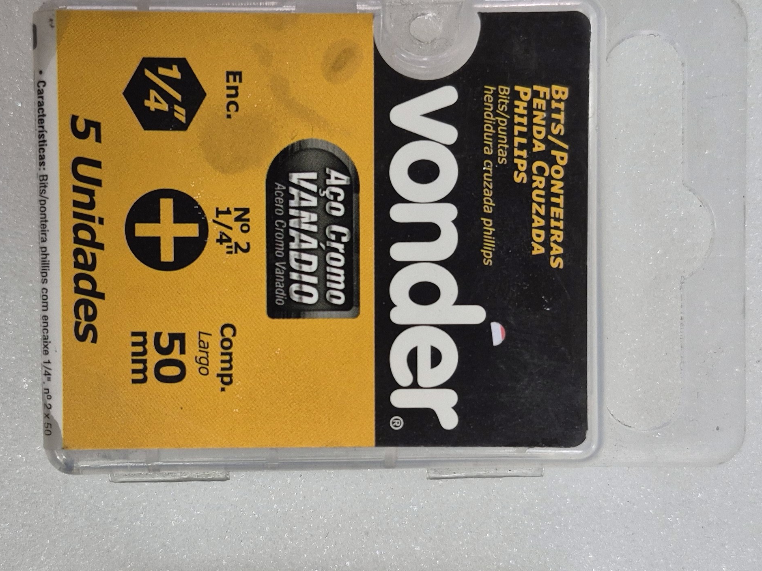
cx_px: 327
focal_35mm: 49
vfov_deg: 29.6
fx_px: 1078
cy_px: 349
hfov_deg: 38.8
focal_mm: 5.4
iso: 200
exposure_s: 1/120
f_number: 1.8
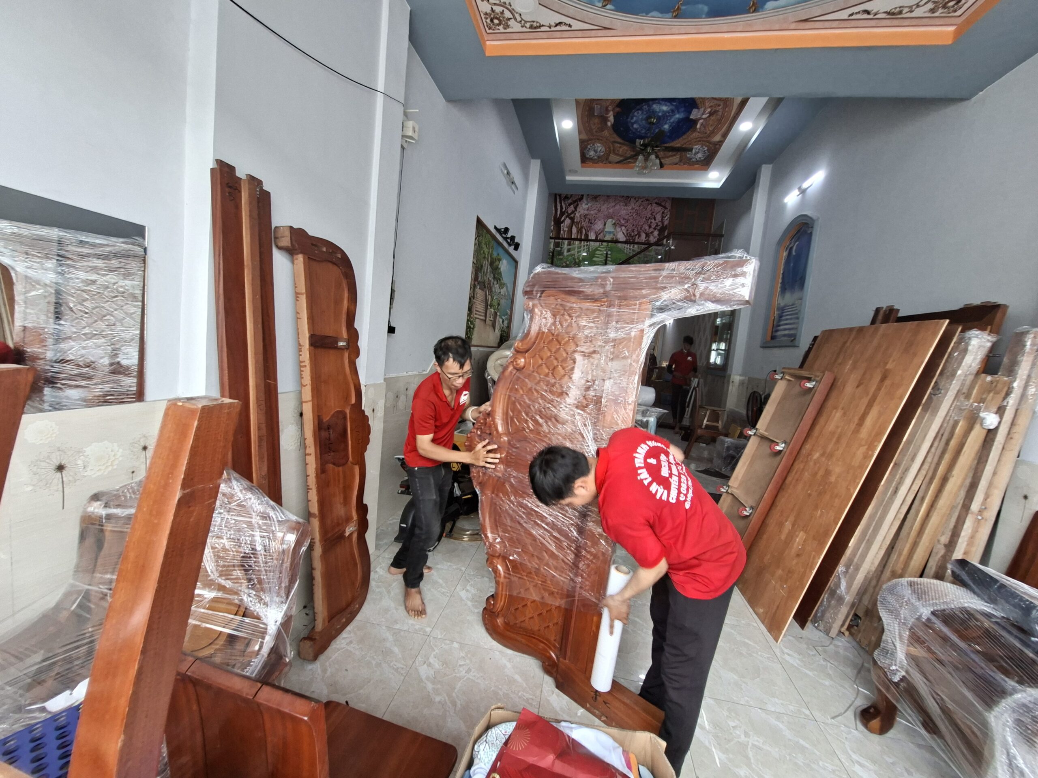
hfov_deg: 106.2
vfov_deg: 89.9
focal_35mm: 13
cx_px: 519
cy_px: 389
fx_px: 390
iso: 64
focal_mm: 1.74
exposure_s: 1/40
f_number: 2.2
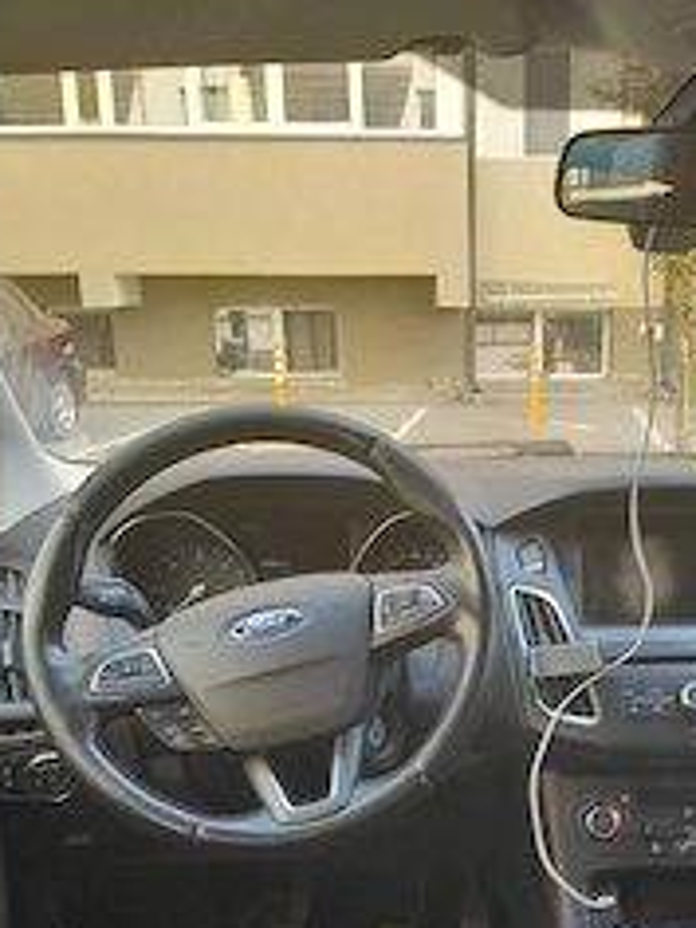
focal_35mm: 44
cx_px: 547
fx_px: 1180
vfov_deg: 41.4
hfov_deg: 32.1
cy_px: 724
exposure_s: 1/50
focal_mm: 3.98
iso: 64
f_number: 1.8
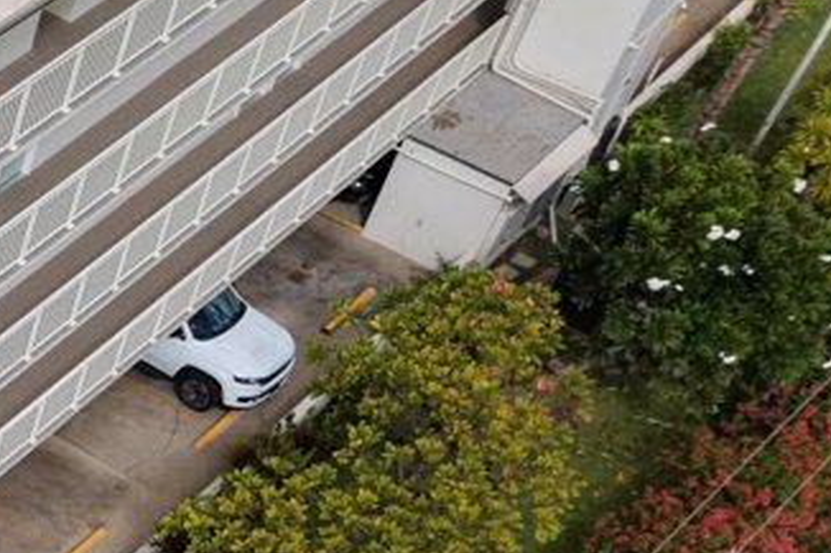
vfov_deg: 14.3
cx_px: -622
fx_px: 2122
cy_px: 706
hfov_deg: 18.1
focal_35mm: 92
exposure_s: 1/3000
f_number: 1.8
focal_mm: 8.67
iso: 250
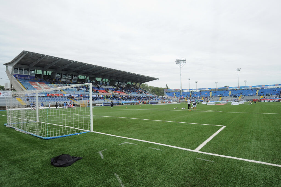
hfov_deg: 90.0
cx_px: 140
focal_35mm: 18
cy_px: 94
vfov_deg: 67.4
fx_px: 141
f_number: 8
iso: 800
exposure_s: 1/320
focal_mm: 18
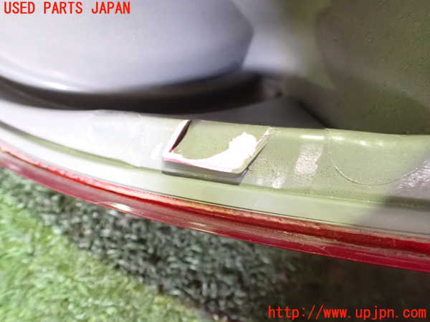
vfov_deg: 46.8
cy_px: 161
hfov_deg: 60.0
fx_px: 373
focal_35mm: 30
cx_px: 215
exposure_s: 1/20
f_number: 2.3
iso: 1600
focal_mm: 5.4
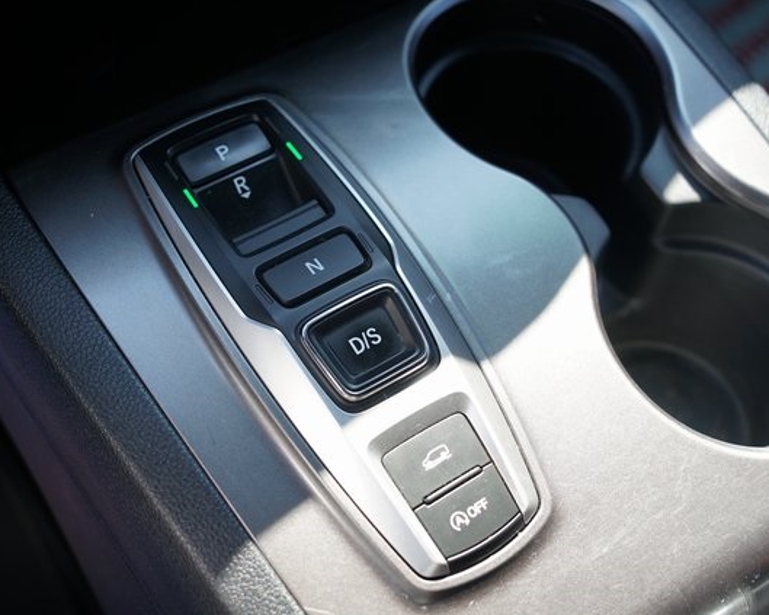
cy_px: 309
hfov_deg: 37.3
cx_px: 368
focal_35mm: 50
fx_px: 1138
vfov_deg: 30.2
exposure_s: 1/60
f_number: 4.5
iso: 100
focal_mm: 44
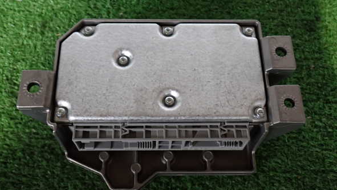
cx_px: 167
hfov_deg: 48.3
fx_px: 375
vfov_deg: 28.4
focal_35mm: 42
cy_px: 92
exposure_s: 1/40
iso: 500
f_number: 2.7
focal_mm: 6.83
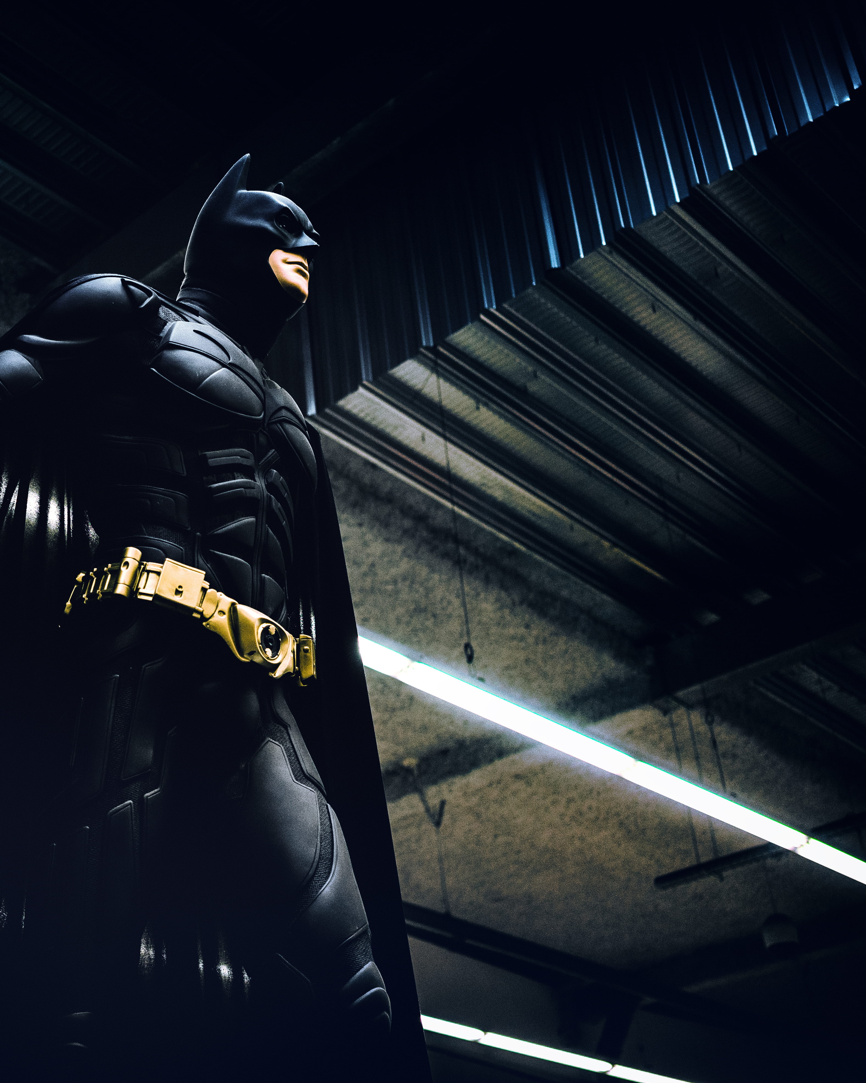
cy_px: 536
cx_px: 174
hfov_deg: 29.6
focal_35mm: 50
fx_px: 1602
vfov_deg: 37.3
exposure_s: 1/250
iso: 640
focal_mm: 35
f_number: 2.8
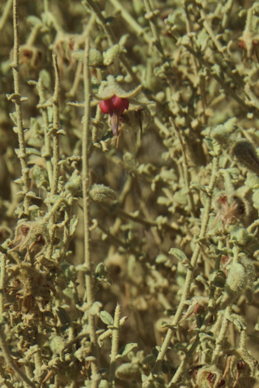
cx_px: 130
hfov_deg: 13.0
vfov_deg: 19.5
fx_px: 1133
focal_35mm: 105
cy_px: 194
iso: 200
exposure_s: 1/100
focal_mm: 70
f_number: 13
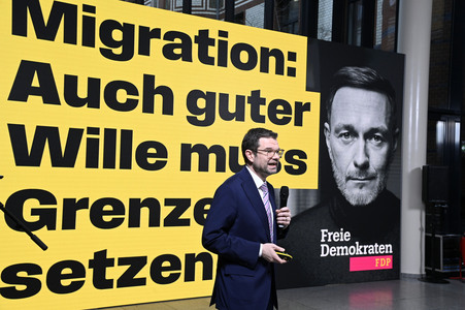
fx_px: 568
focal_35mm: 44
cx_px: 232
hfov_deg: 44.5
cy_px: 155
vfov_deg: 30.5
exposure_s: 1/250
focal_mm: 44
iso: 4000
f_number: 6.3
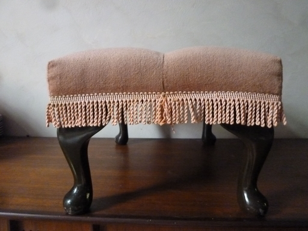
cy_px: 116
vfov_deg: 54.9
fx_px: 222
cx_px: 154
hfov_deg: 69.4
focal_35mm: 25
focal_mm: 4.5
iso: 1000
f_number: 2.8
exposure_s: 1/15
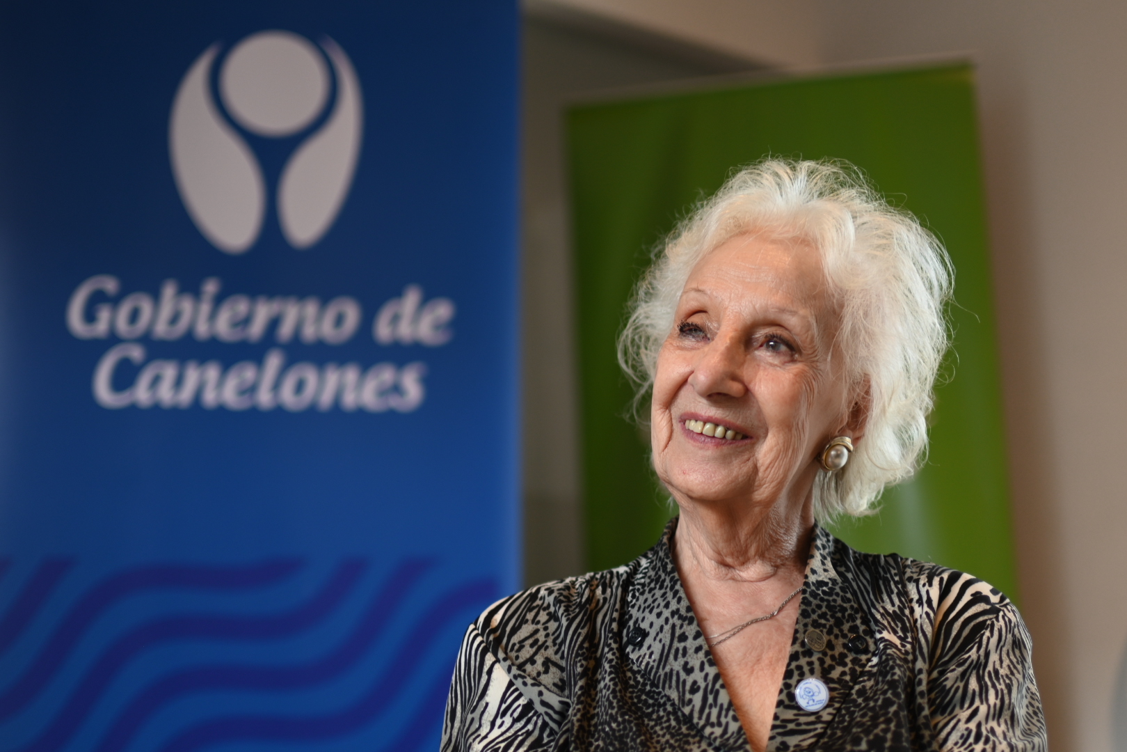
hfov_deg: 38.2
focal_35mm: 52
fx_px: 1628
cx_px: 564
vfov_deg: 26.0
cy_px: 376
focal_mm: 35
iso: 160
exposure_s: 1/250
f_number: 1.4
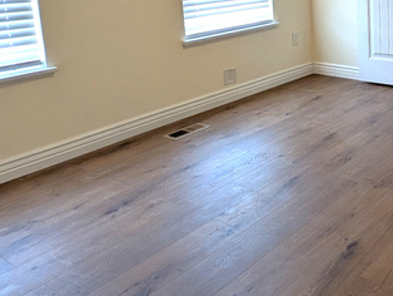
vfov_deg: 34.8
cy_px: 30
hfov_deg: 42.1
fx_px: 443
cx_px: 384
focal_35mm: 39
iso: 125
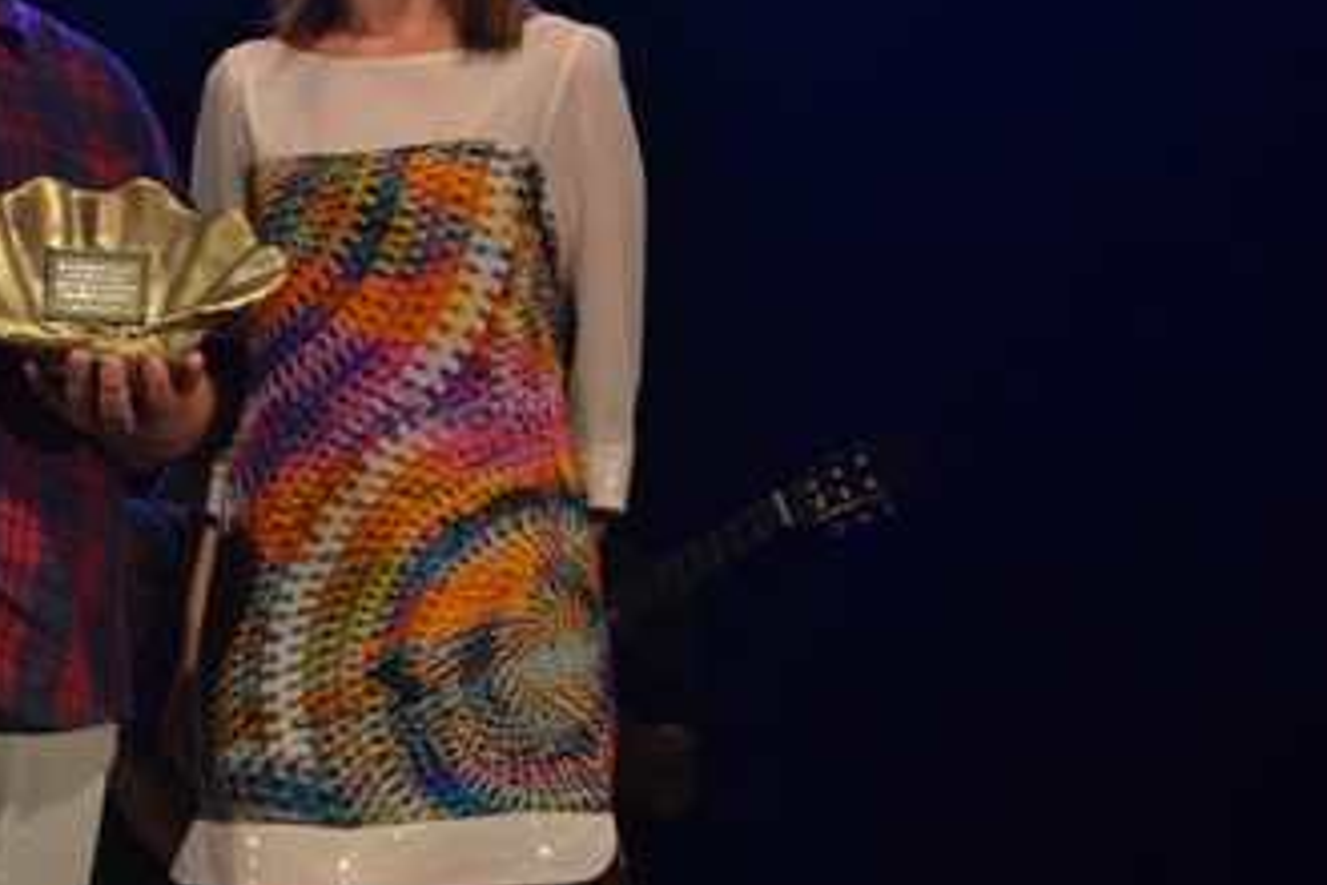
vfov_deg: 8.6
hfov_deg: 12.8
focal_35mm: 160
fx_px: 5896
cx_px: 169
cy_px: 199
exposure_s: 1/60
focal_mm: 55
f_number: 5.6
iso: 640
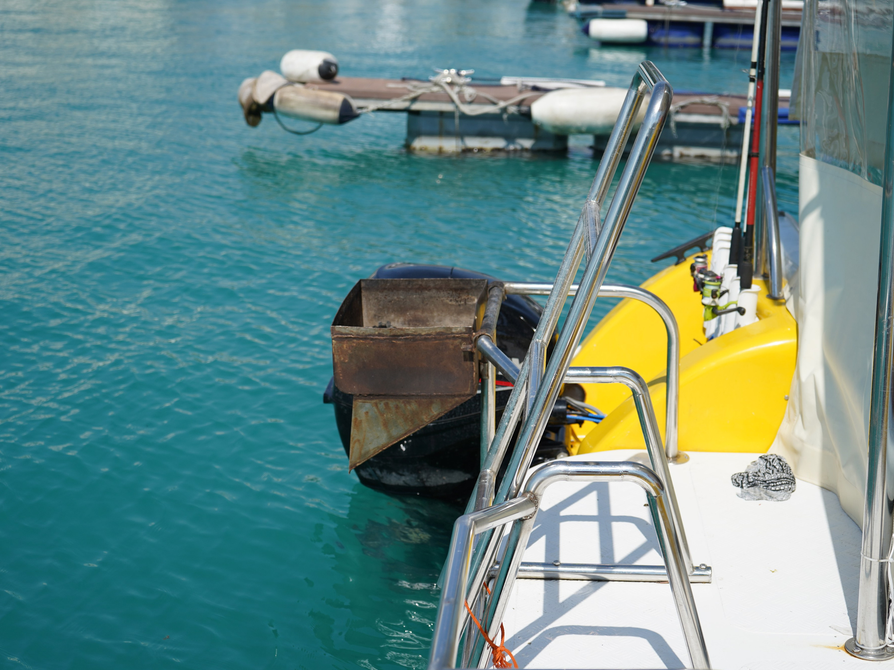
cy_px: 333
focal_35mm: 54
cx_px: 431
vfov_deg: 27.0
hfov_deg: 35.5
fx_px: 1394
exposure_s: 1/1000
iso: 100
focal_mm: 49
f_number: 5
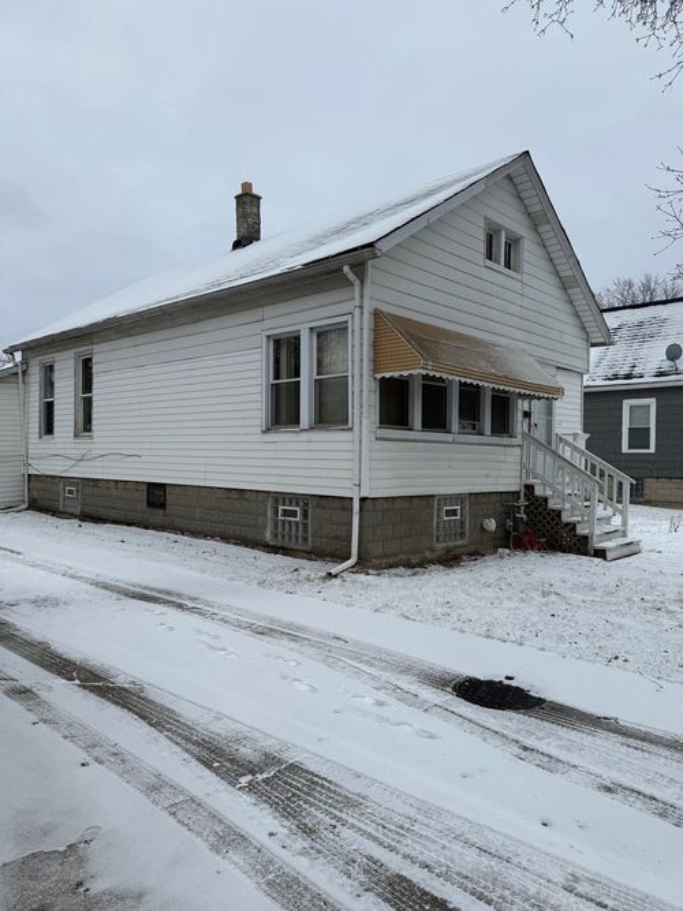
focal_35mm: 24
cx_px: 342
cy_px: 456
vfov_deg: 71.6
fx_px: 632
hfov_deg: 56.8
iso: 80
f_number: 1.78
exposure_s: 1/2525
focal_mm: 6.76
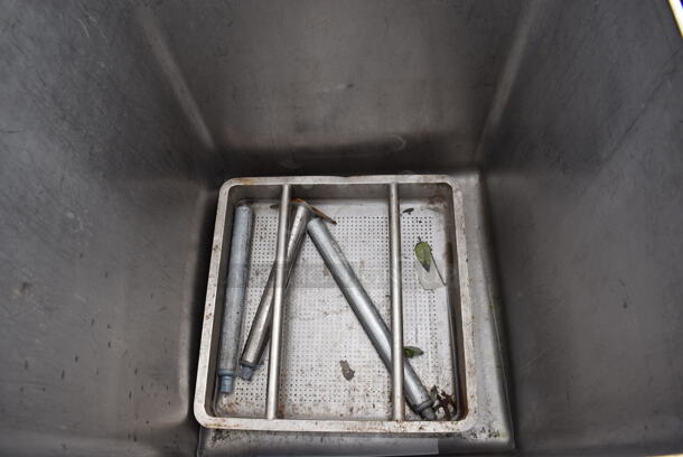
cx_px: 342
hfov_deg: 67.3
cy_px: 228
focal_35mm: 27
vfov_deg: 48.0
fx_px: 513
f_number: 6.3
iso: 200
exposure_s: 1/200
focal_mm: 18
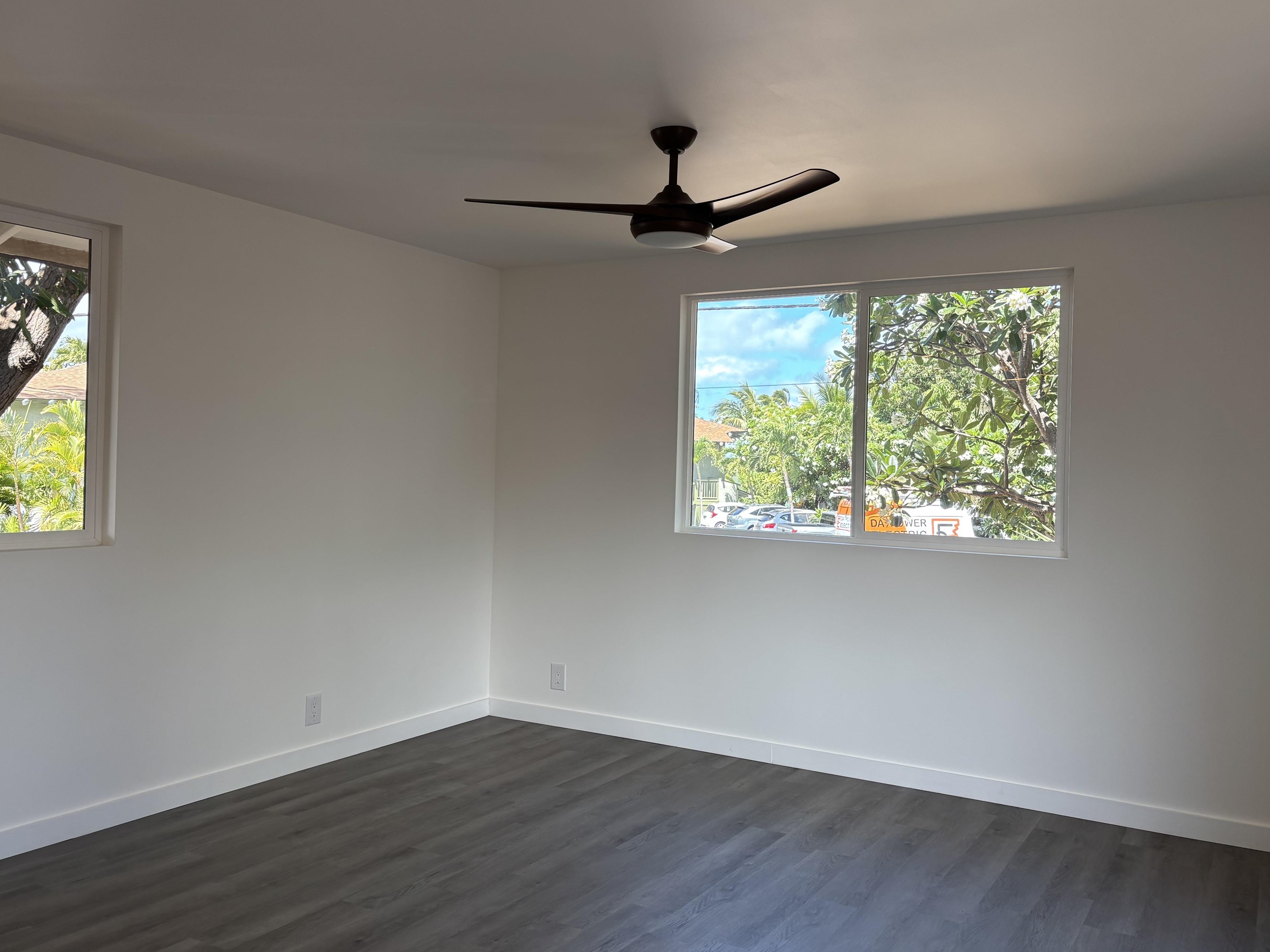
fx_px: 1101
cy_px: 452
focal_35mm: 30
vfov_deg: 46.8
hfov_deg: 59.9
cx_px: 611
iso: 50
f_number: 1.6
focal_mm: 5.96
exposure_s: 1/160
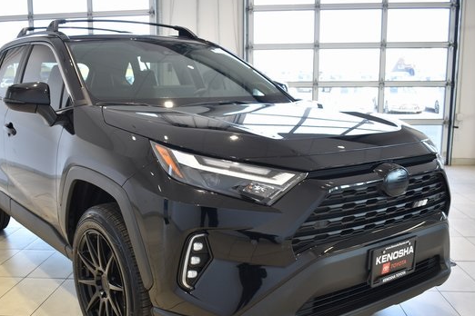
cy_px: 190
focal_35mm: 39
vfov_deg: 34.4
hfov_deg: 49.7
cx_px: 194
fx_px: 509
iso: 140
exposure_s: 1/30
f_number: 3.8
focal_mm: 21
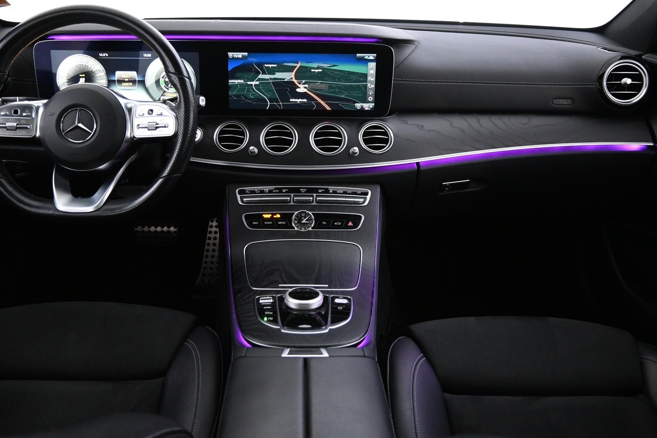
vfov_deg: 43.5
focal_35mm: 30
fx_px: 547
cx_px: 302
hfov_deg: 61.8
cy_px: 186
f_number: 3.5
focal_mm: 16
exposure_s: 1/25
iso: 2800
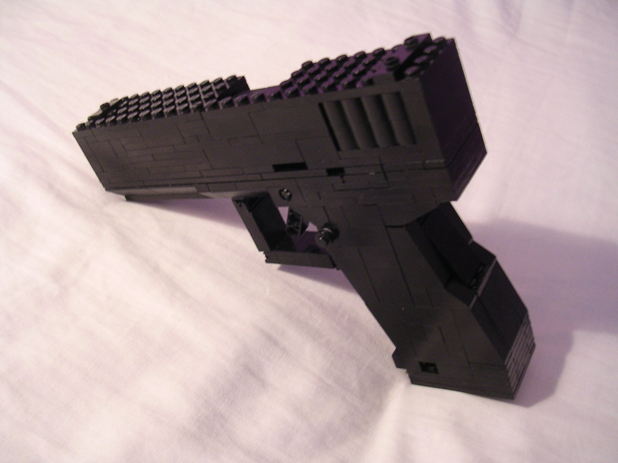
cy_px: 232
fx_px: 678
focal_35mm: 38
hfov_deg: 49.0
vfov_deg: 37.7
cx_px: 309
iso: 216
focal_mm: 5.8
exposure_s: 1/3.6
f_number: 2.8
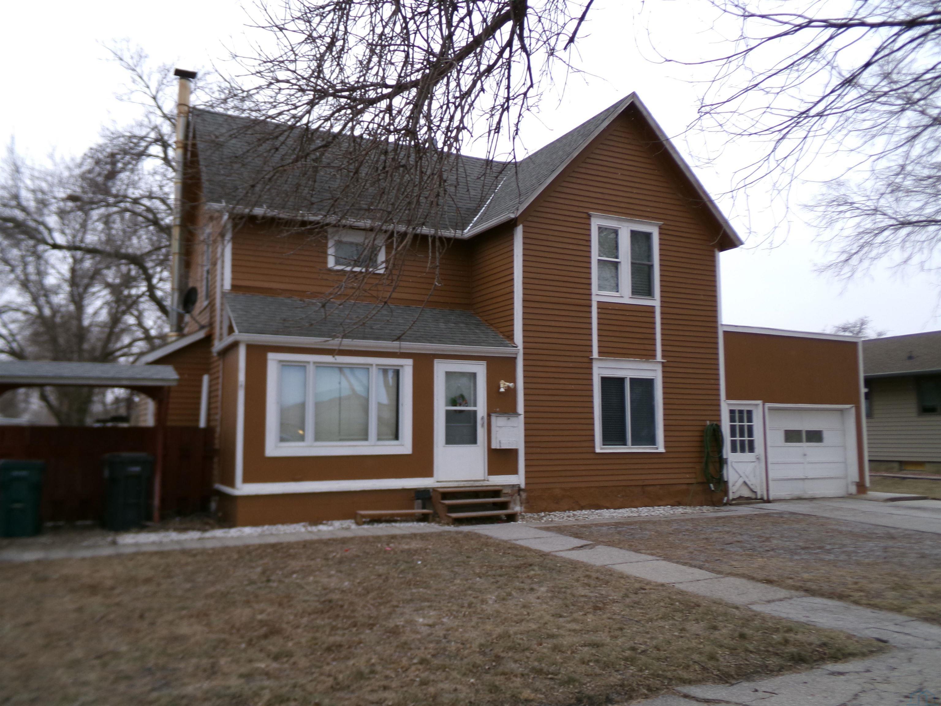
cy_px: 353
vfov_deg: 49.7
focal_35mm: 28
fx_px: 761
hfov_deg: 63.4
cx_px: 470
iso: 100
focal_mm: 5
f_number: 3.8
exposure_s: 1/105
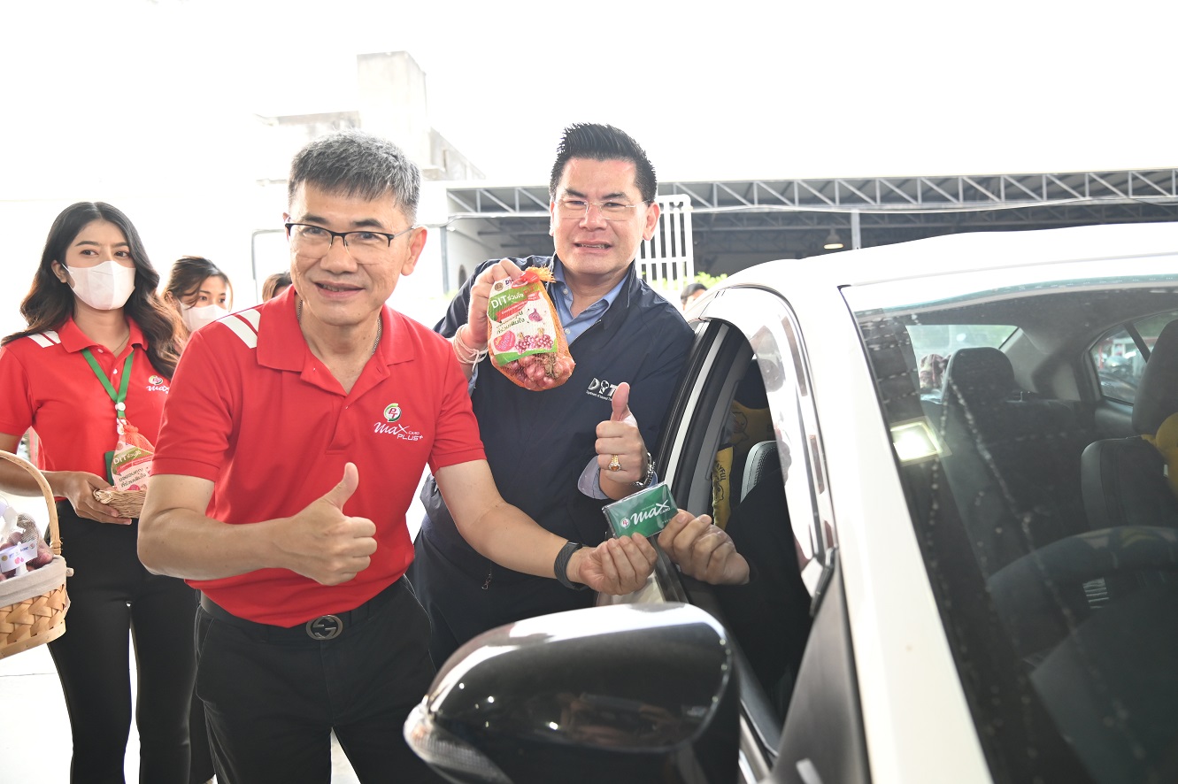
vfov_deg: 46.4
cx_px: 589
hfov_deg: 65.5
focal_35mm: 28
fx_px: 916
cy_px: 392
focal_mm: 28
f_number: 4.5
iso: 1600
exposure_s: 1/250
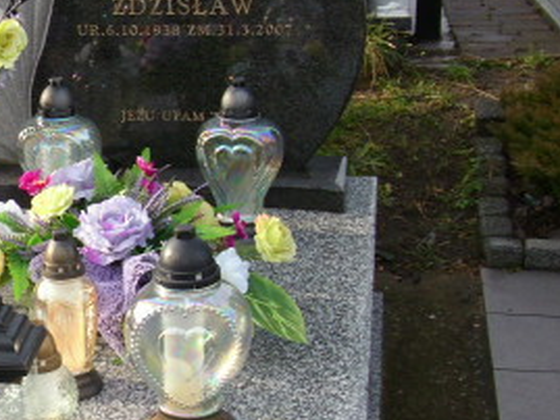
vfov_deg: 16.8
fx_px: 1424
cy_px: 272
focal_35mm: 88
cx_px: 69
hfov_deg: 21.8
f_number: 2.8
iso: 50
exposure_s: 1/353
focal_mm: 6.2
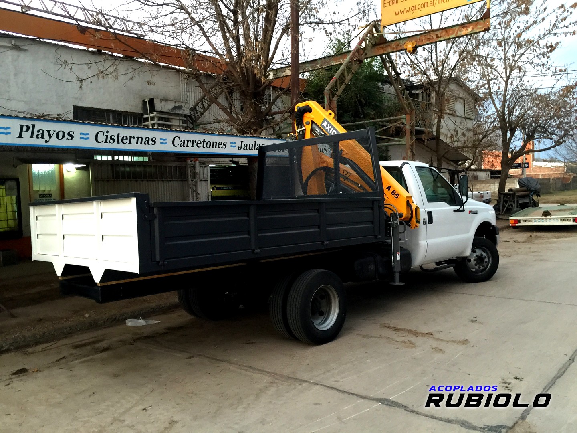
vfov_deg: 48.2
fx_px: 483
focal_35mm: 29
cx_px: 288
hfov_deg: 61.7
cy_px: 216
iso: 80
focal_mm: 4.15
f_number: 2.2
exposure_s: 1/15
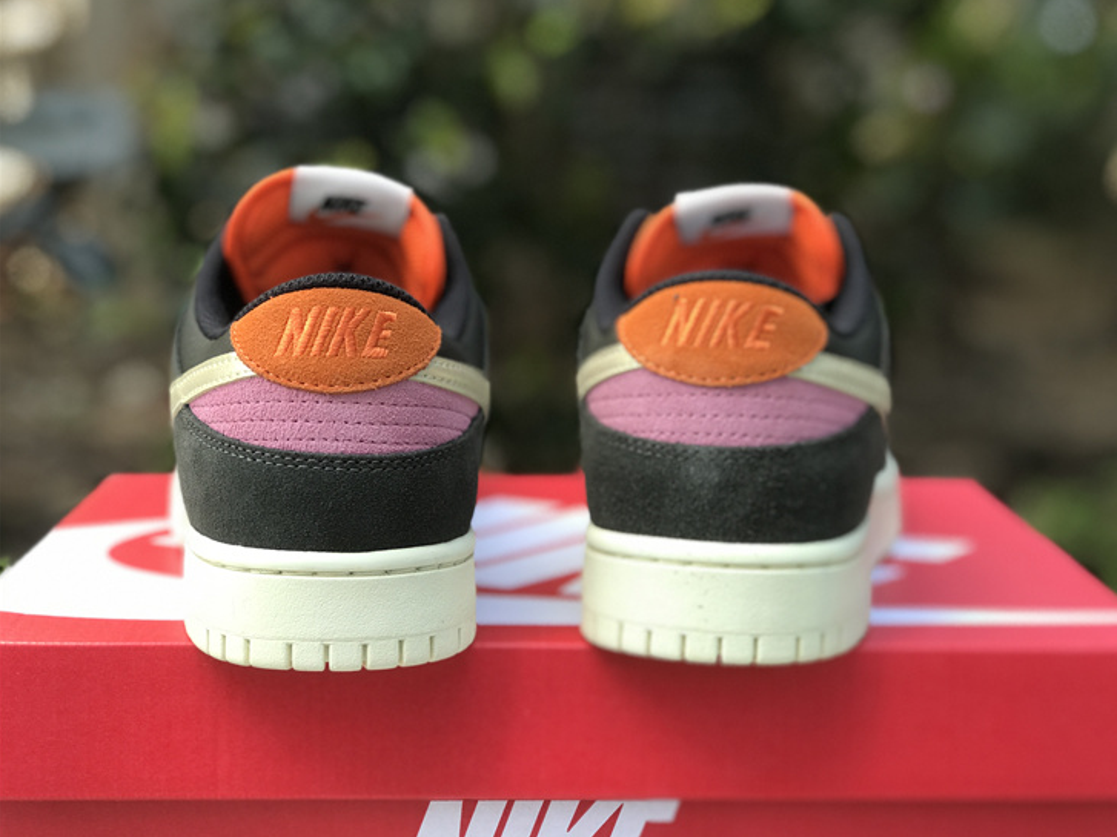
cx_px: 567
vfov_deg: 25.2
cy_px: 417
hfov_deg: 33.2
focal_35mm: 58
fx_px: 1871
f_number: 2.8
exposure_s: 1/100
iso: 25
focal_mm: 6.6
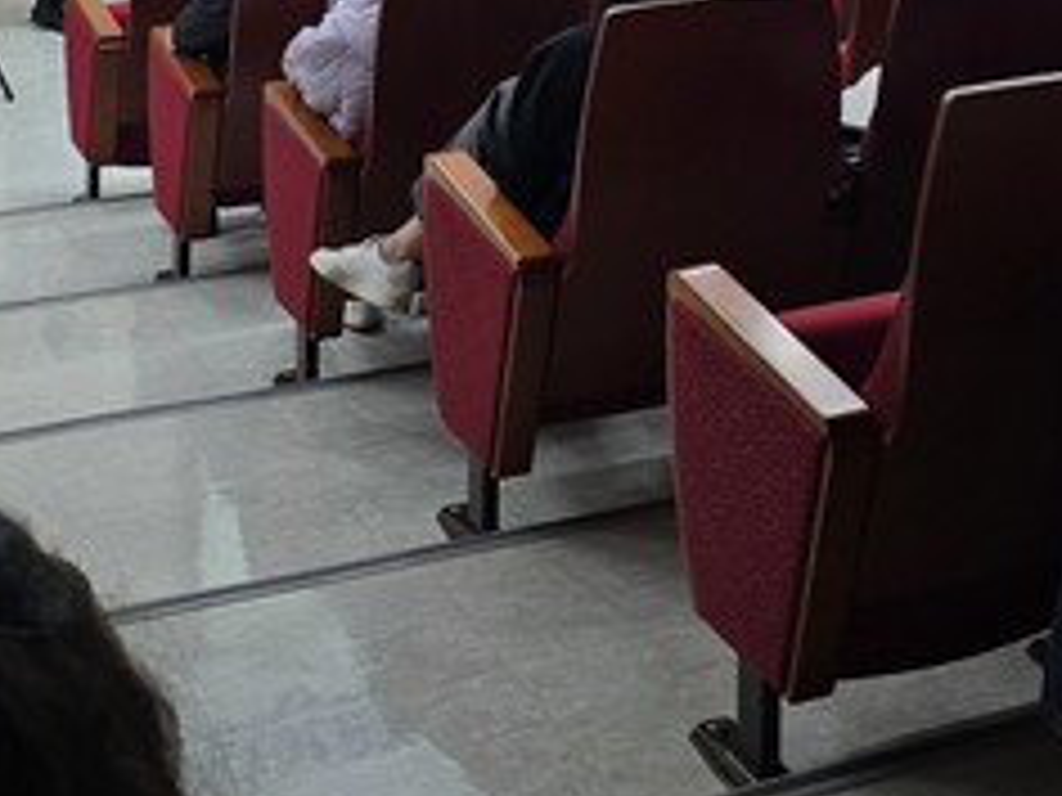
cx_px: 664
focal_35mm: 76
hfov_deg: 25.6
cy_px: -454
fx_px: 2332
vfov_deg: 17.2
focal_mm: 6.3
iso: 100
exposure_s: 1/120
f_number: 1.7
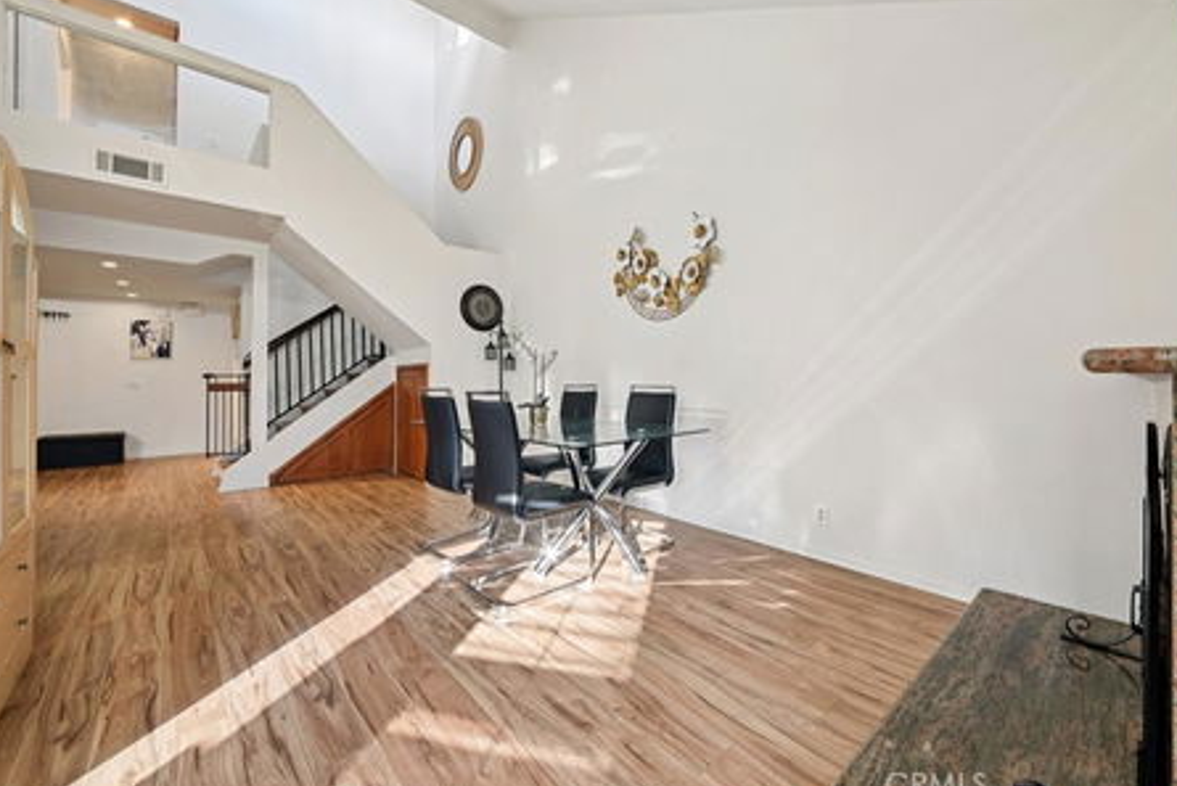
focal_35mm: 14
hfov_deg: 104.2
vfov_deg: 81.2
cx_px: 579
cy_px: 380
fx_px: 458
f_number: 8
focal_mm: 13
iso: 250
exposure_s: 1/5
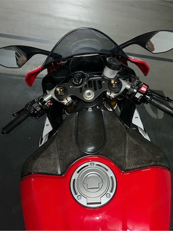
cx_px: 86
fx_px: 160
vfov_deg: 71.6
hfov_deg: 56.8
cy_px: 116
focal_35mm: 24
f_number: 1.78
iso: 100
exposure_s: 1/7
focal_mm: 6.76
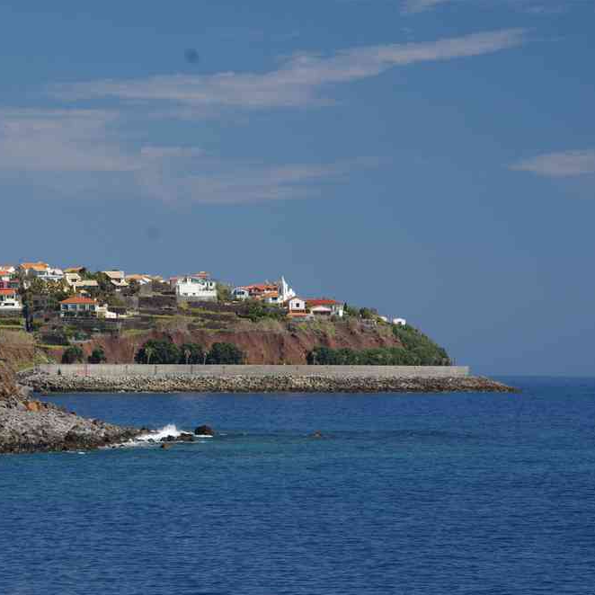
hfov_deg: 7.6
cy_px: 298
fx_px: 4492
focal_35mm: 231
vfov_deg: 7.6
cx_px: 151
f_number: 8
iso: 200
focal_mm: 120
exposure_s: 1/200
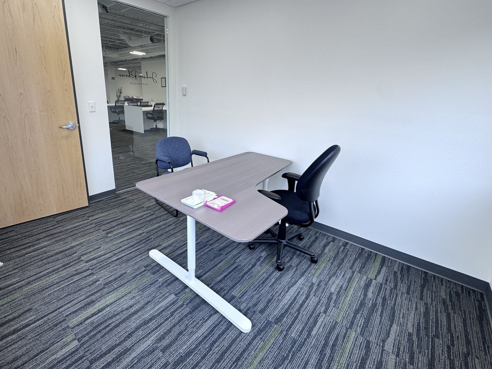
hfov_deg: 90.5
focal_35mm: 17
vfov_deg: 74.5
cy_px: 164
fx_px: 242
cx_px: 213
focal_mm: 2.22
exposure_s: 1/120
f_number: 2.2
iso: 125
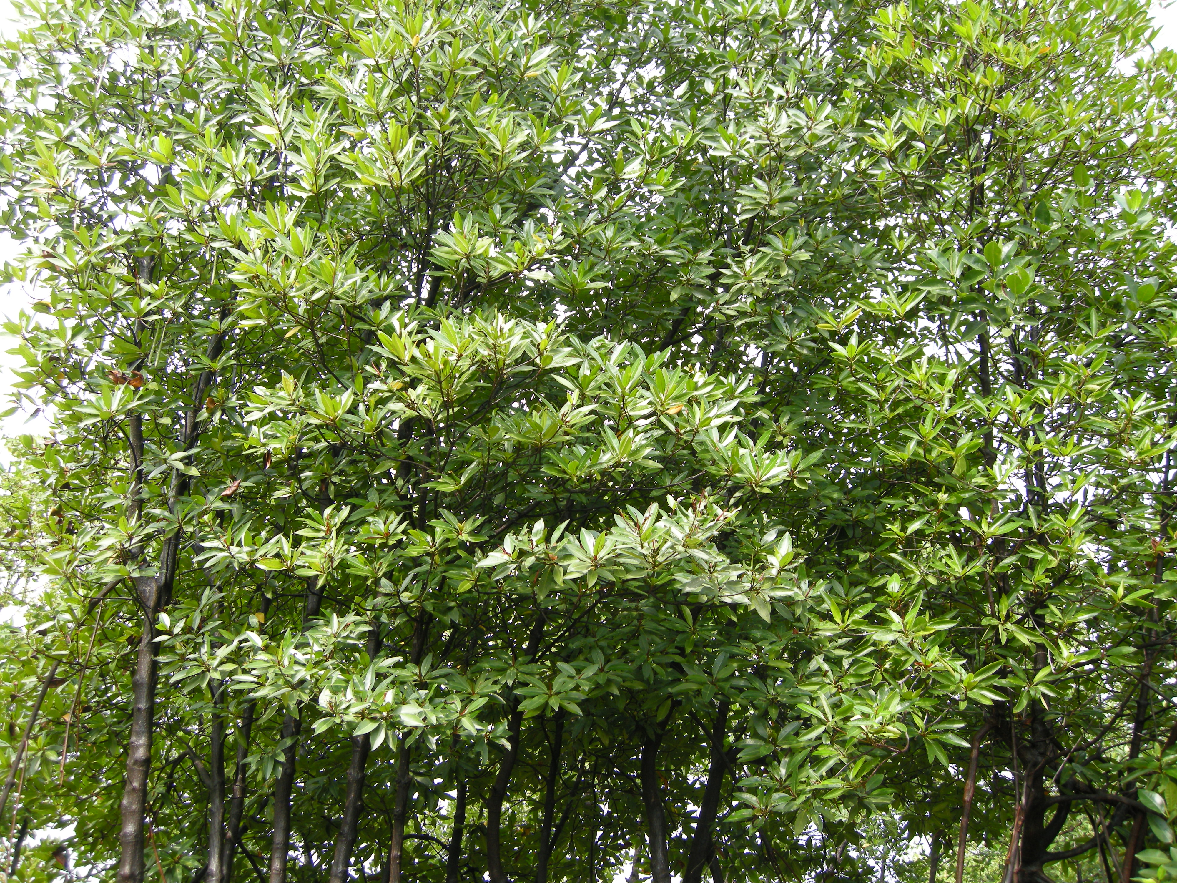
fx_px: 1190
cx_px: 588
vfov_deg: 40.7
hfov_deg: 52.6
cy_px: 442
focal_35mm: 35
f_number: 3.4
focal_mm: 7.5
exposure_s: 1/78
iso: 64
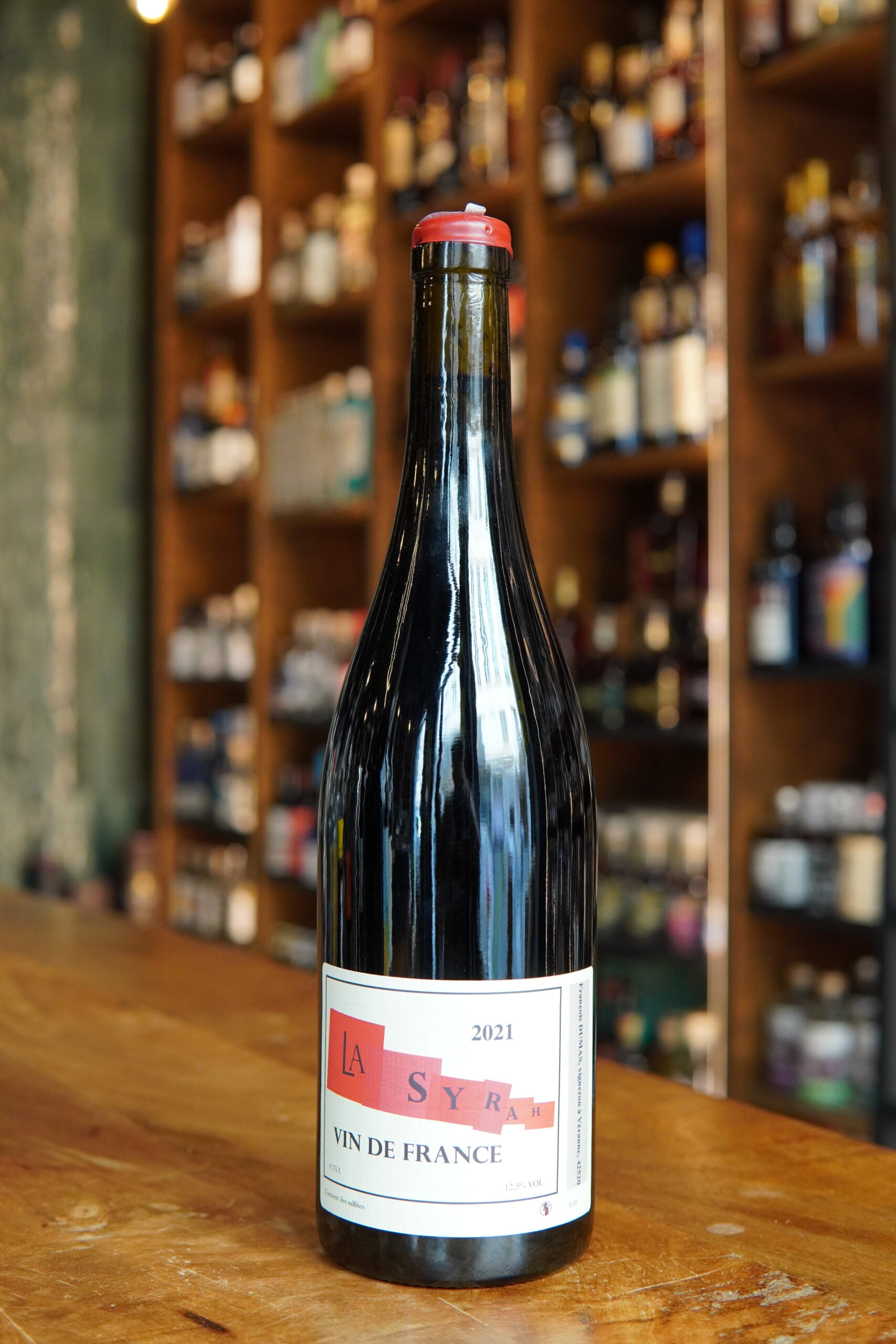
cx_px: 448
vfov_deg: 43.6
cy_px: 672
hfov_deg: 29.9
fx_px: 1680
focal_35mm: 45
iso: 1250
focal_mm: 30
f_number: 4
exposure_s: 1/160
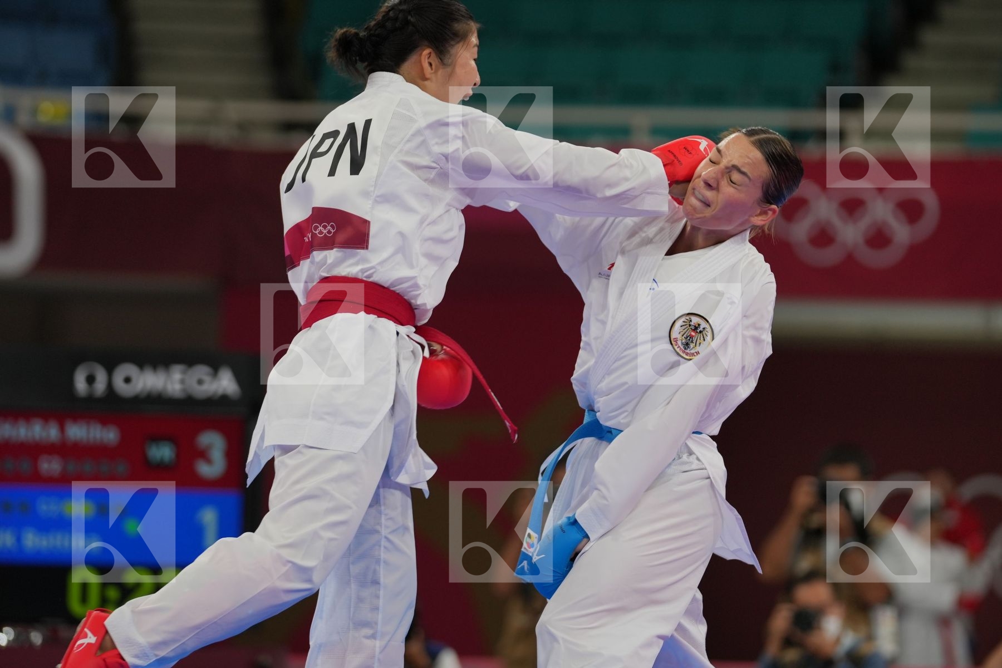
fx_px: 6596
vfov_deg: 5.8
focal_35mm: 237
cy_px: 334
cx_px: 501
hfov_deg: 8.7
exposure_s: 1/1000
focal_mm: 158
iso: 500
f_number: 2.8
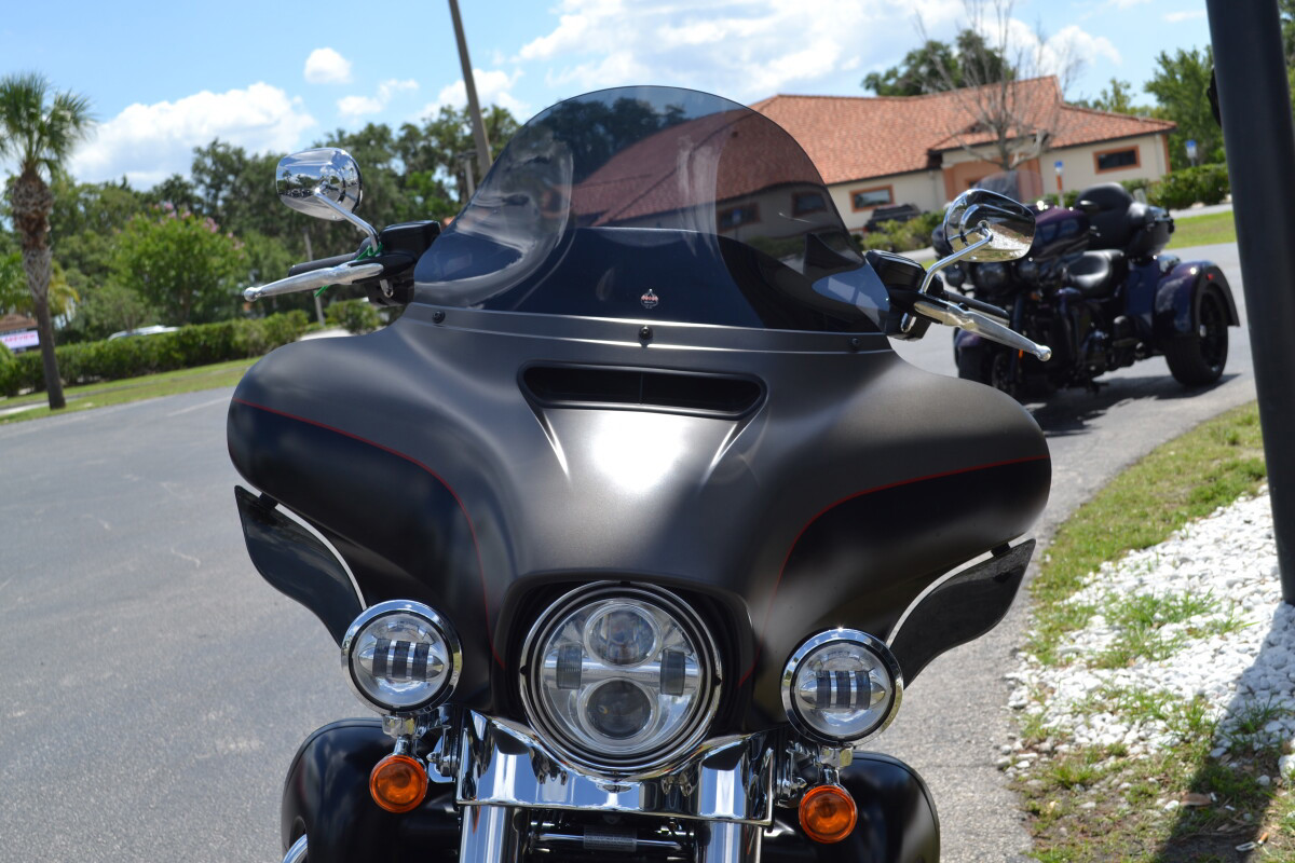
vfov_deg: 28.1
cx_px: 648
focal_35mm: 48
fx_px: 1727
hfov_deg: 41.1
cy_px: 432
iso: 100
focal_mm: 32
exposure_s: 1/250
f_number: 8
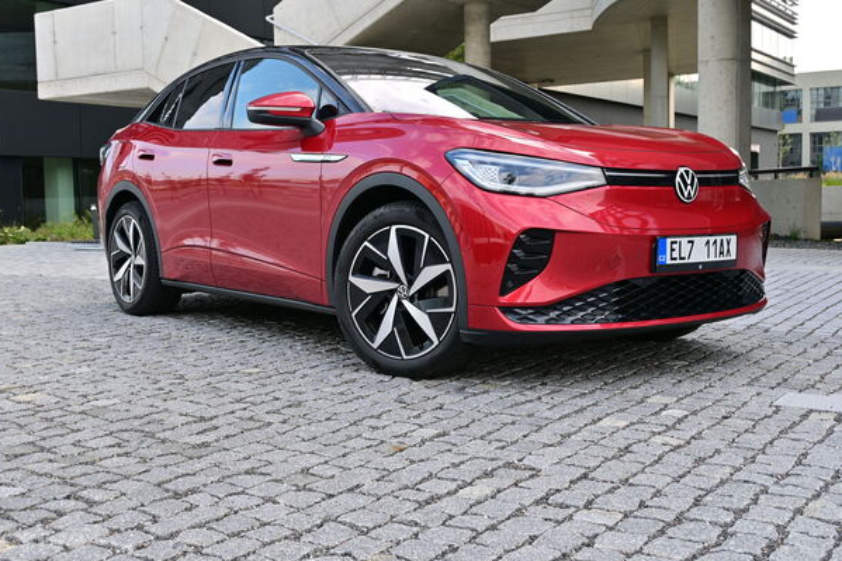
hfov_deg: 47.7
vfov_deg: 32.8
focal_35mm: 41
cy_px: 276
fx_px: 953
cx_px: 413
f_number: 5.6
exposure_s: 1/125
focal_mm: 26.5
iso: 100
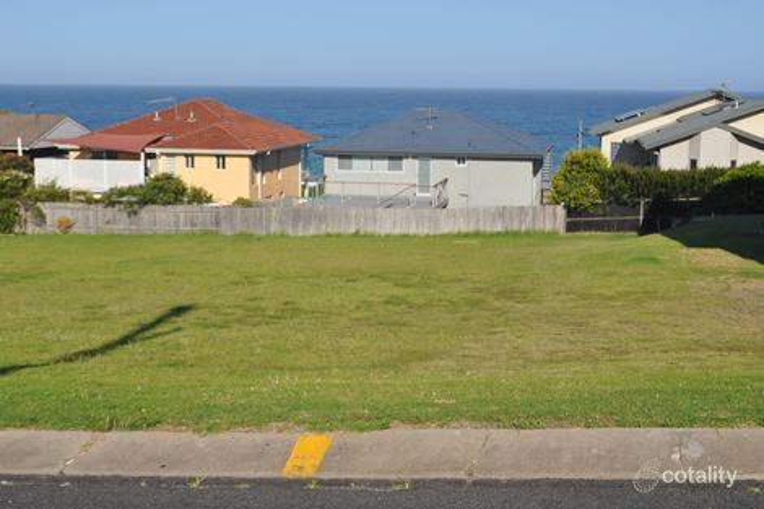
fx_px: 1082
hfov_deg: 38.9
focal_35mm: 51
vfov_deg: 26.5
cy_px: 254
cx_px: 382
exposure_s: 1/400
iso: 200
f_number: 10
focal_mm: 34
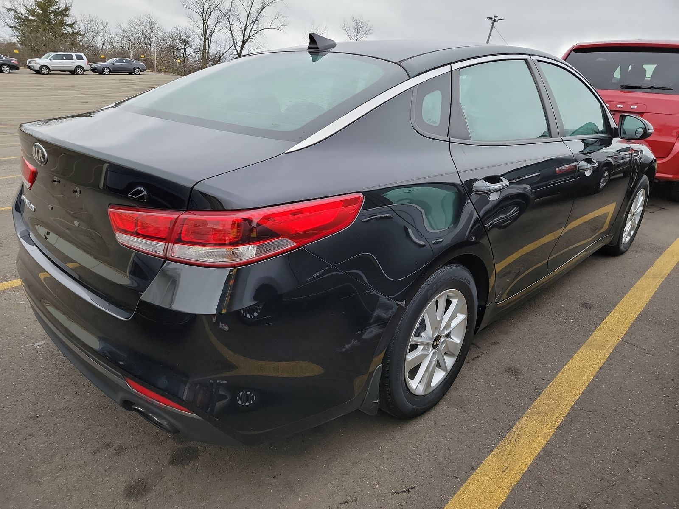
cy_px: 254
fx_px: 471
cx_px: 340
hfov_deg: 71.6
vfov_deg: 56.8
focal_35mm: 24
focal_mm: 6.7
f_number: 1.8
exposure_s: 1/59
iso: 84
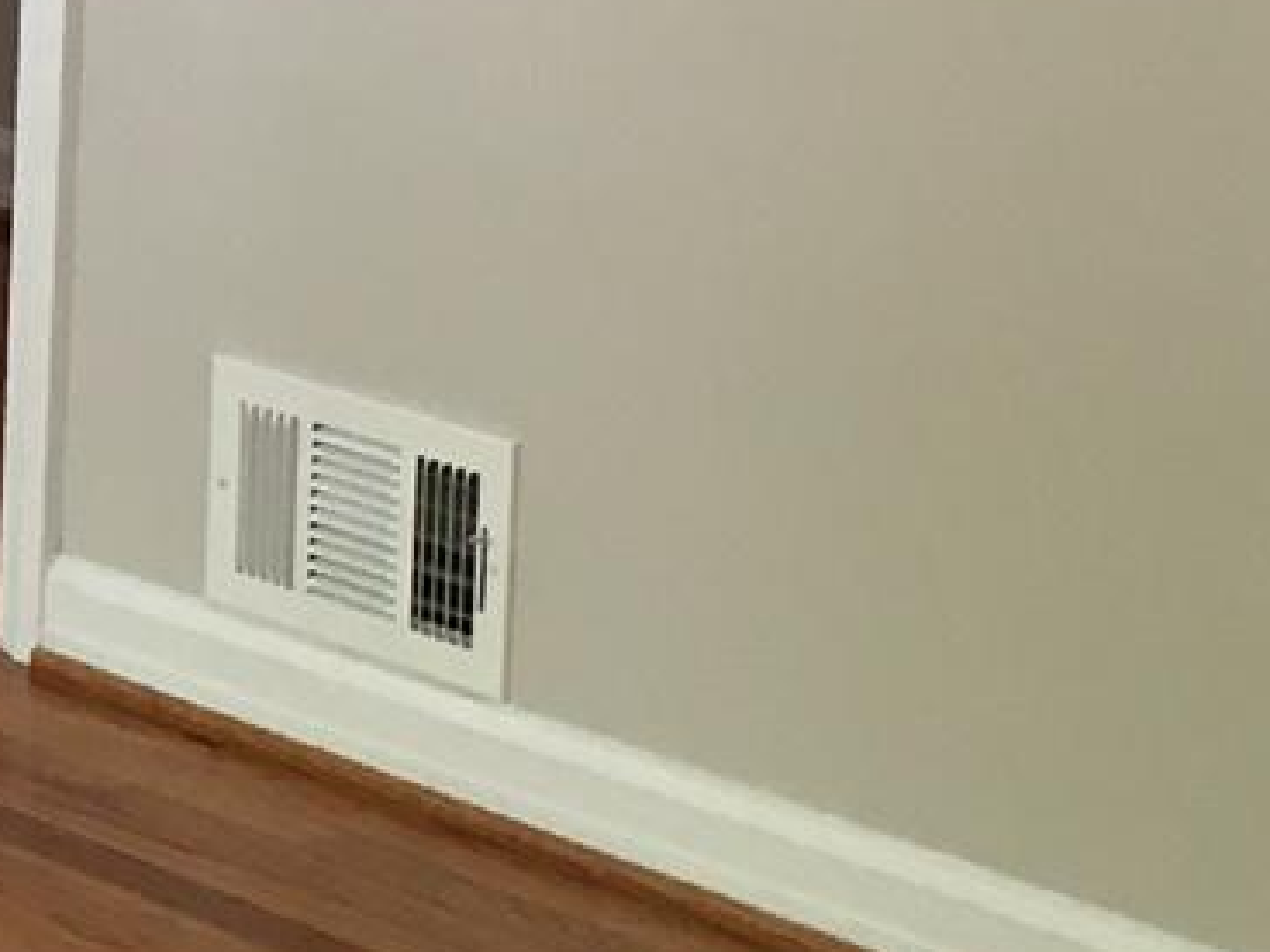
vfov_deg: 9.2
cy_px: -90
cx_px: -1018
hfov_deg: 11.5
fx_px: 5833
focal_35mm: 159
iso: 50
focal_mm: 4.15
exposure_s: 1/30
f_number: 2.2
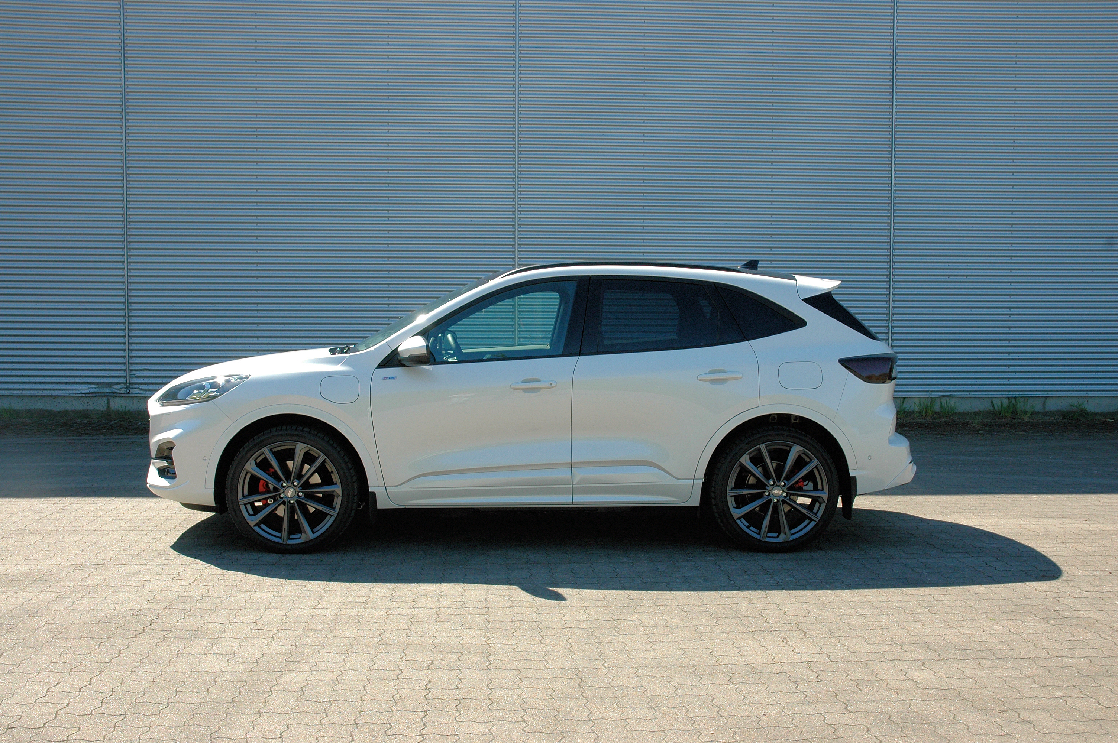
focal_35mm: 38
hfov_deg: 51.3
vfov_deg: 35.4
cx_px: 559
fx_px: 1164
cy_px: 372
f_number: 8
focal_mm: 25
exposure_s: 1/250
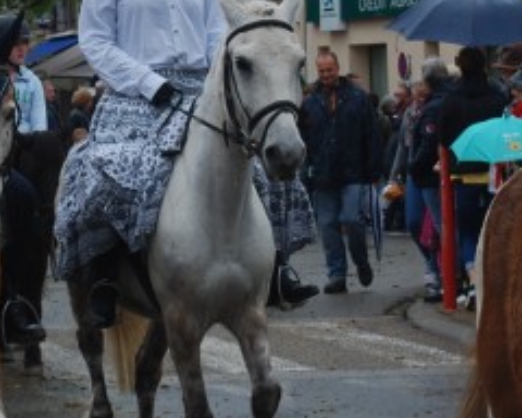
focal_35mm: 160
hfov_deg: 12.0
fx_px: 2472
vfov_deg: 9.6
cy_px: -10
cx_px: 128
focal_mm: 34
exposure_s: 1/160
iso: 100
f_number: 6.3
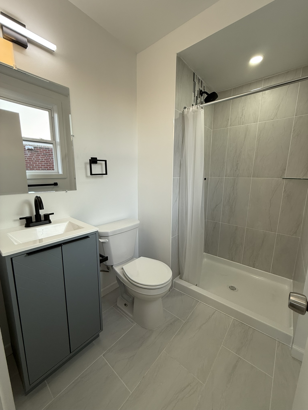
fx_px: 166
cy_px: 205
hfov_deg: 85.7
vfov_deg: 102.1
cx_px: 154
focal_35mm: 14
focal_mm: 2.22
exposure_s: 1/120
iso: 80
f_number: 2.2
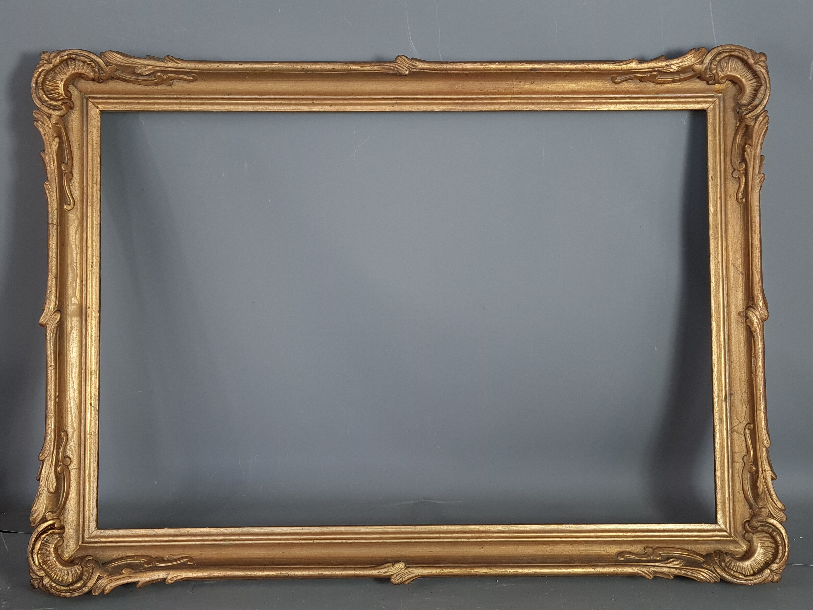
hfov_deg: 67.3
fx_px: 611
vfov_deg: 53.1
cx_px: 406
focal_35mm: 26
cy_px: 305
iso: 80
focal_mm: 5.4
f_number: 1.8
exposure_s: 1/100
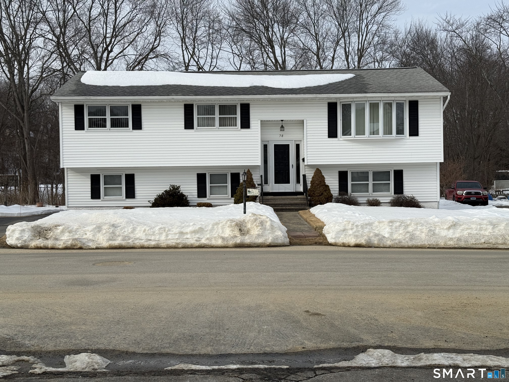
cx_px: 254
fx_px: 706
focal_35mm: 48
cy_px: 191
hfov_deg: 39.7
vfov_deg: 30.3
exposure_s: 1/4878
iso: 64
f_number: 1.78
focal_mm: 6.76
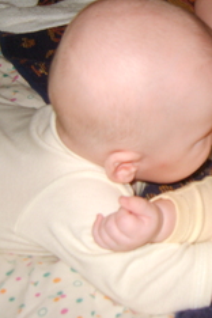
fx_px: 618
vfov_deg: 28.7
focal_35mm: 70
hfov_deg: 18.3
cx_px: 266
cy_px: 110
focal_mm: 7.4
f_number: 2.8
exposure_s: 1/30
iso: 100
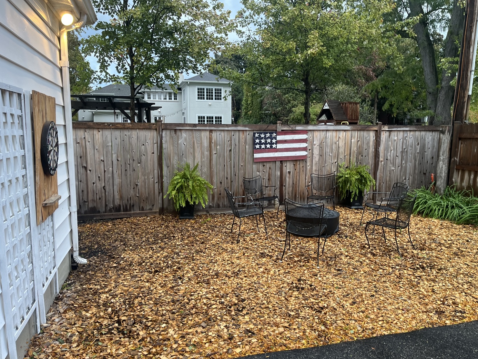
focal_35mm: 27
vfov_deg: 51.3
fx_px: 373
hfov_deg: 65.3
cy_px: 177
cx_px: 246
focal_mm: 5.1
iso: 64
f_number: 1.6
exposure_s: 1/120
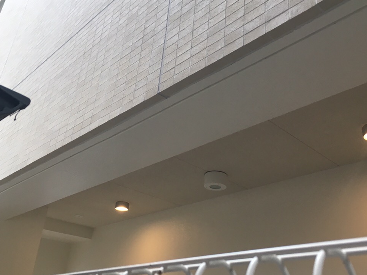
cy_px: 147
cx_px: 213
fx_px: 382
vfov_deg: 39.6
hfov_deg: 51.1
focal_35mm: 36
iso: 25
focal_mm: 4.15
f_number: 2.2
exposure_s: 1/30
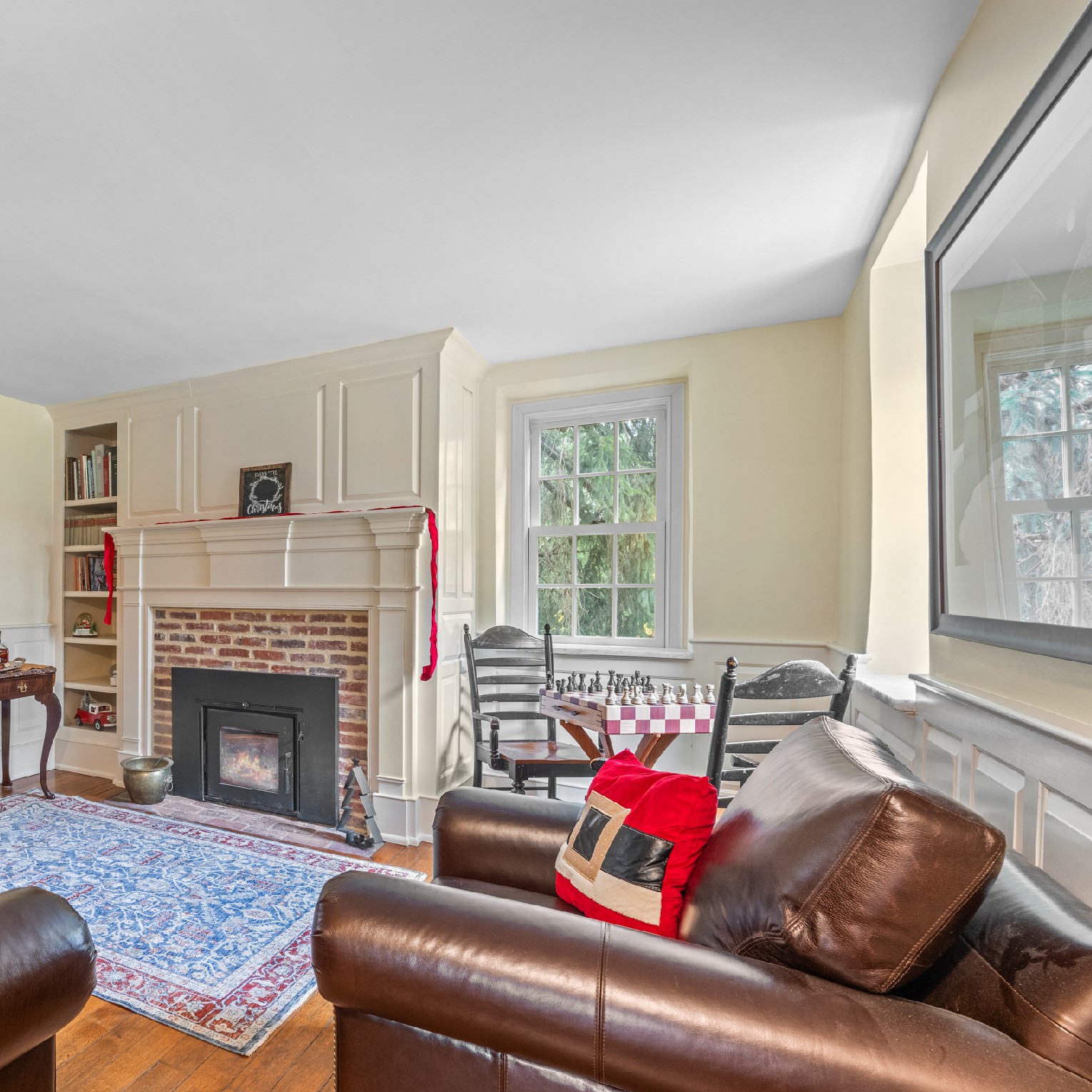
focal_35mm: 21
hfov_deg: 61.9
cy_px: 597
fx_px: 749
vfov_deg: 72.0
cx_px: 130
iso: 640
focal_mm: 14
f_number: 8
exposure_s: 1.6
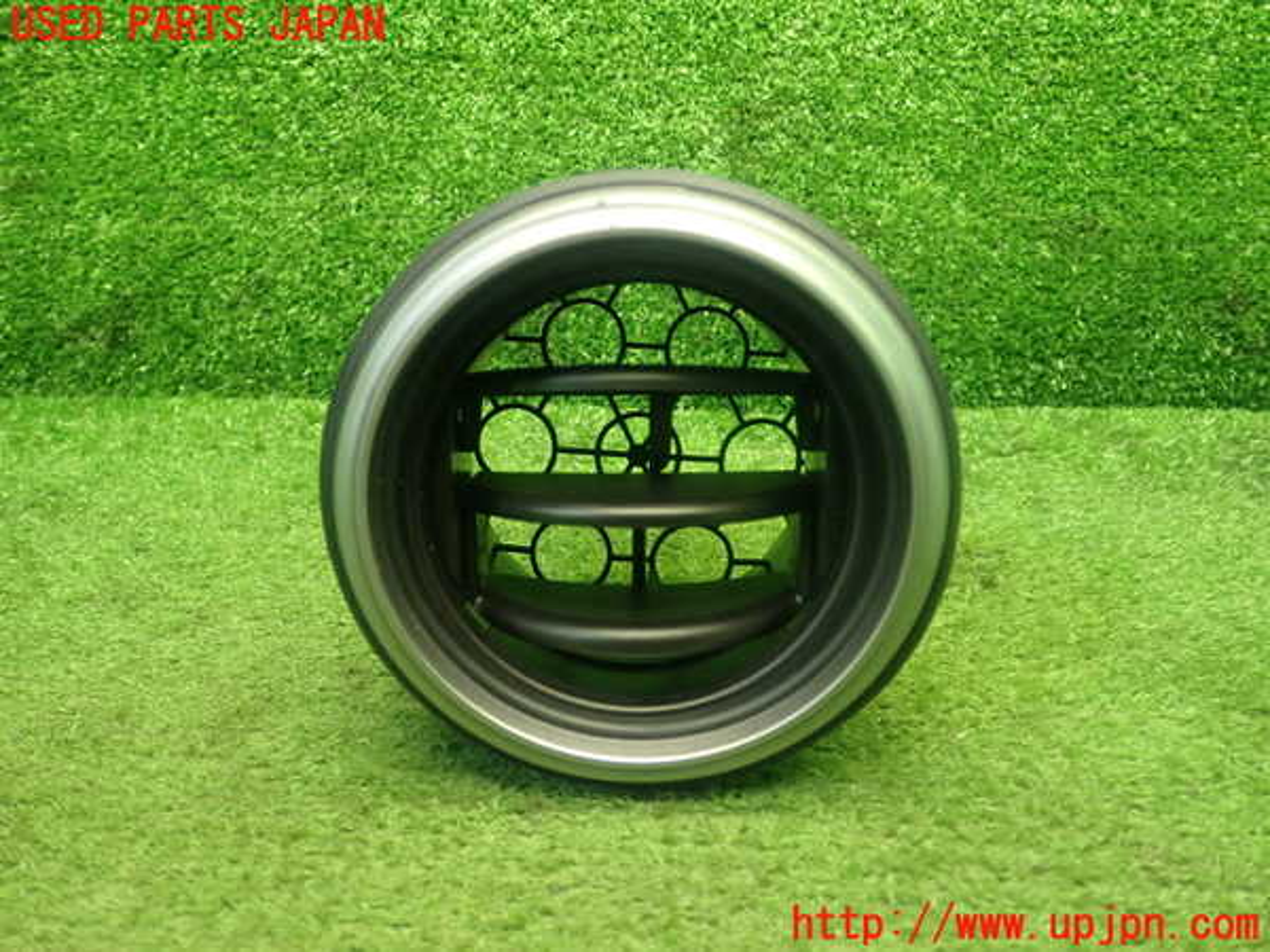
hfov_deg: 56.8
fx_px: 1174
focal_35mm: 32
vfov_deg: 44.2
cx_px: 635
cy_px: 476
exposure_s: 1/30
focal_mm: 5.79
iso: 320
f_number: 2.4
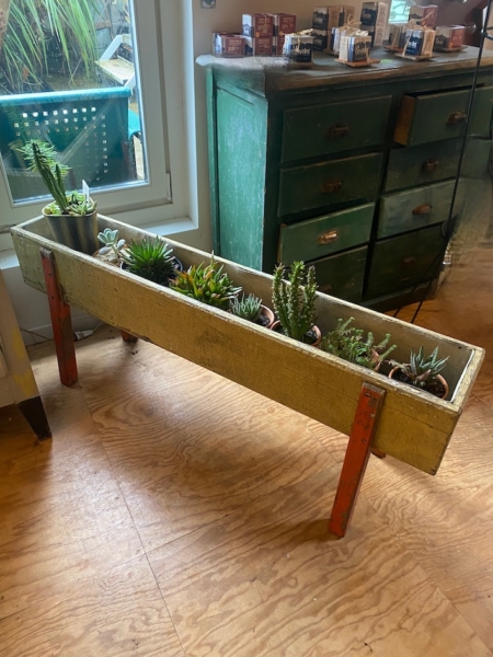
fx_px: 494
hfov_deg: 53.1
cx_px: 246
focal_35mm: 26
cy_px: 328
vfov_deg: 67.3
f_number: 1.8
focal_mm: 4.25
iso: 400
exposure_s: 1/50
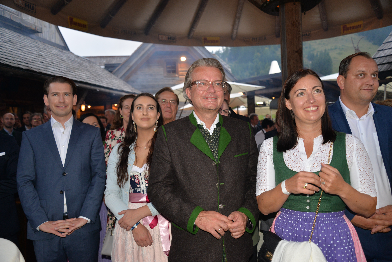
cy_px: 131
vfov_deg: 42.3
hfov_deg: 60.3
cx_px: 196
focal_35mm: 31
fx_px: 338
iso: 800
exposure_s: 1/60
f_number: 4
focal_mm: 31
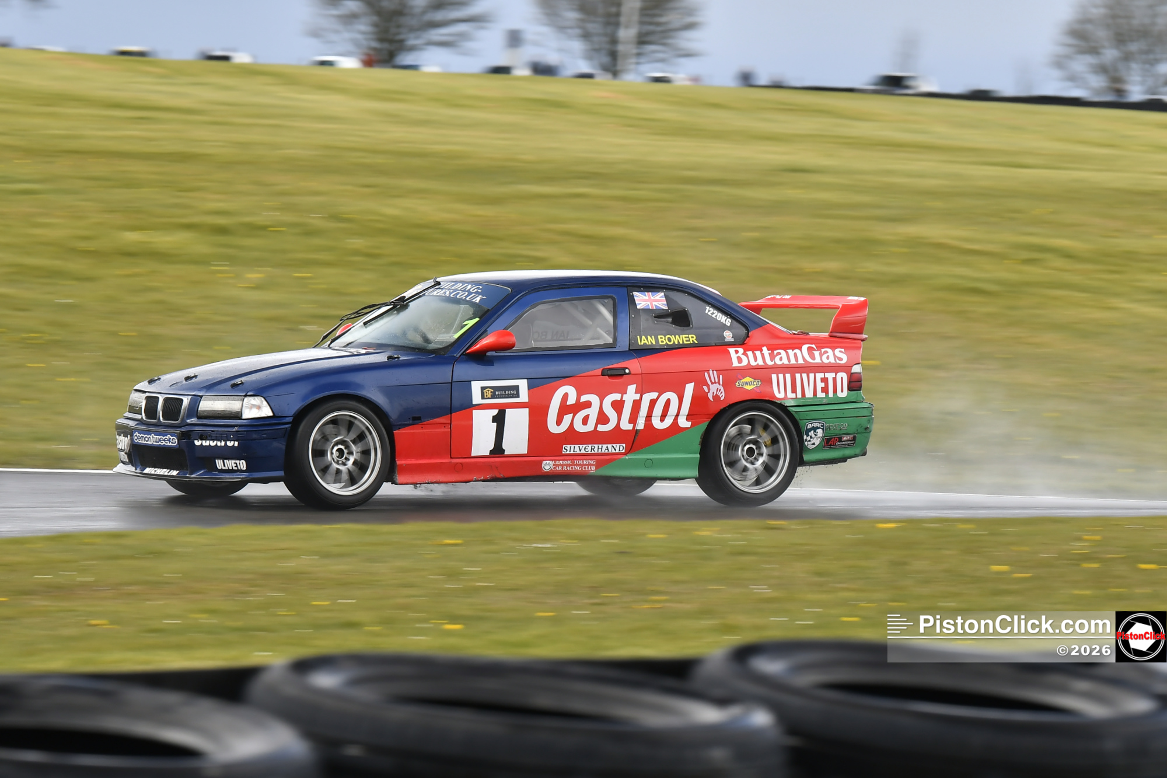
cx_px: 584
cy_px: 389
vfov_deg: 6.5
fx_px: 6806
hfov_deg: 9.8
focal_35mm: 210
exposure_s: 1/200
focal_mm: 140
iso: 220
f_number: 5.6
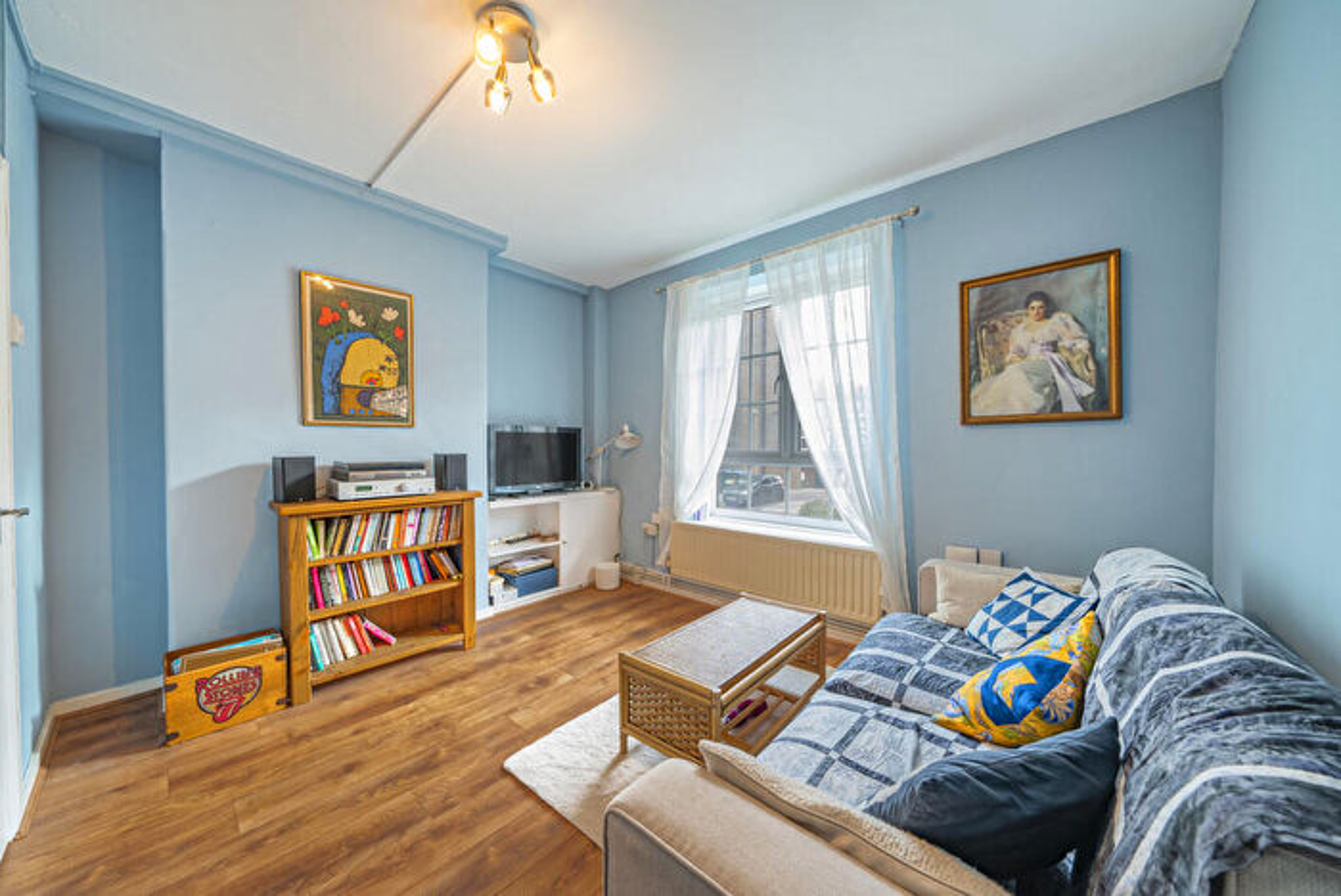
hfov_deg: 112.6
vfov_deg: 90.1
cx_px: 670
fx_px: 447
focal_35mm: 12
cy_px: 448
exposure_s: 1.3
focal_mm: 12
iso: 200
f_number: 8
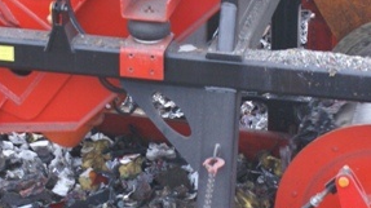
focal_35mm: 153
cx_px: 202
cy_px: 139
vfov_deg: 7.9
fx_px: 1509
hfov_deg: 14.0
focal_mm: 35
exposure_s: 1/60
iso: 400
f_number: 5.6
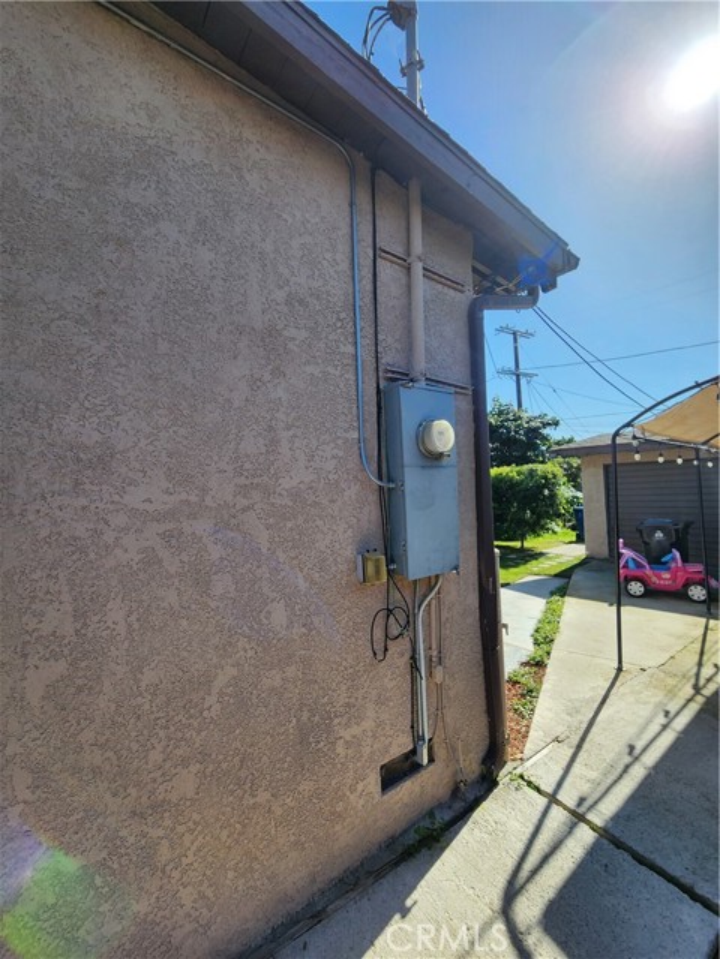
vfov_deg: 106.2
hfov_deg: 89.9
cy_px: 480
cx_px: 360
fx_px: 361
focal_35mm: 13
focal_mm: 2.2
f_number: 2.2
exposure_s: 1/1606
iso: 50
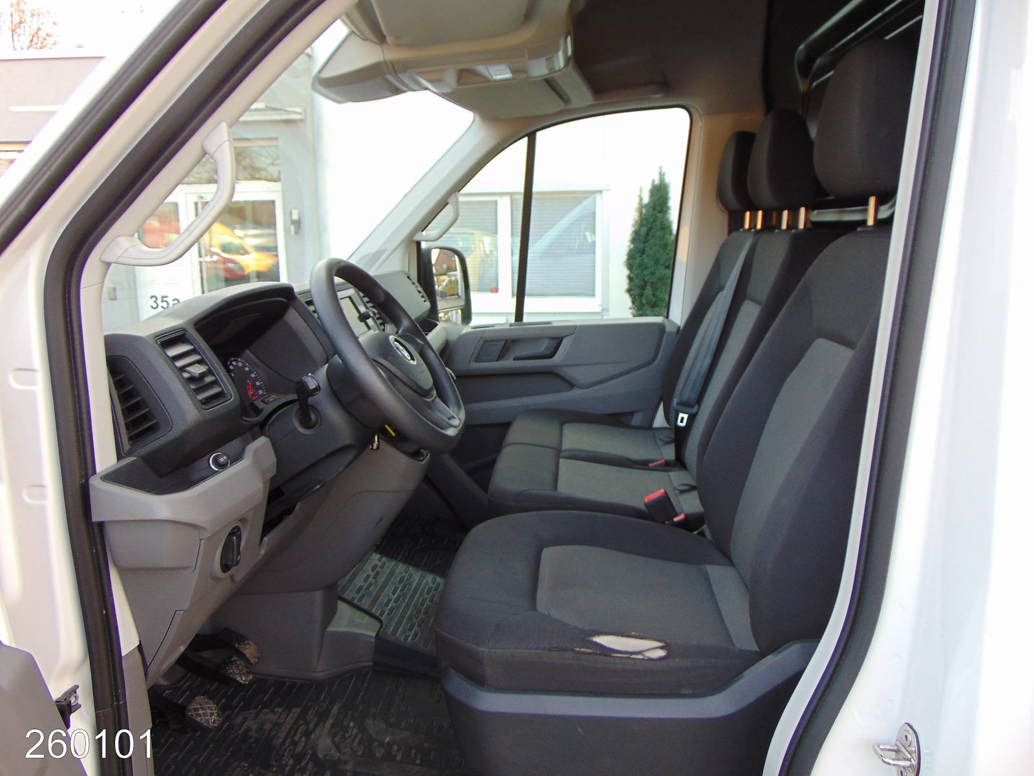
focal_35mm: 25
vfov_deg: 54.9
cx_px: 517
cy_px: 388
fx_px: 747
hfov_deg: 69.4
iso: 80
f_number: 3
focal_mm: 4.5
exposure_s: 1/40
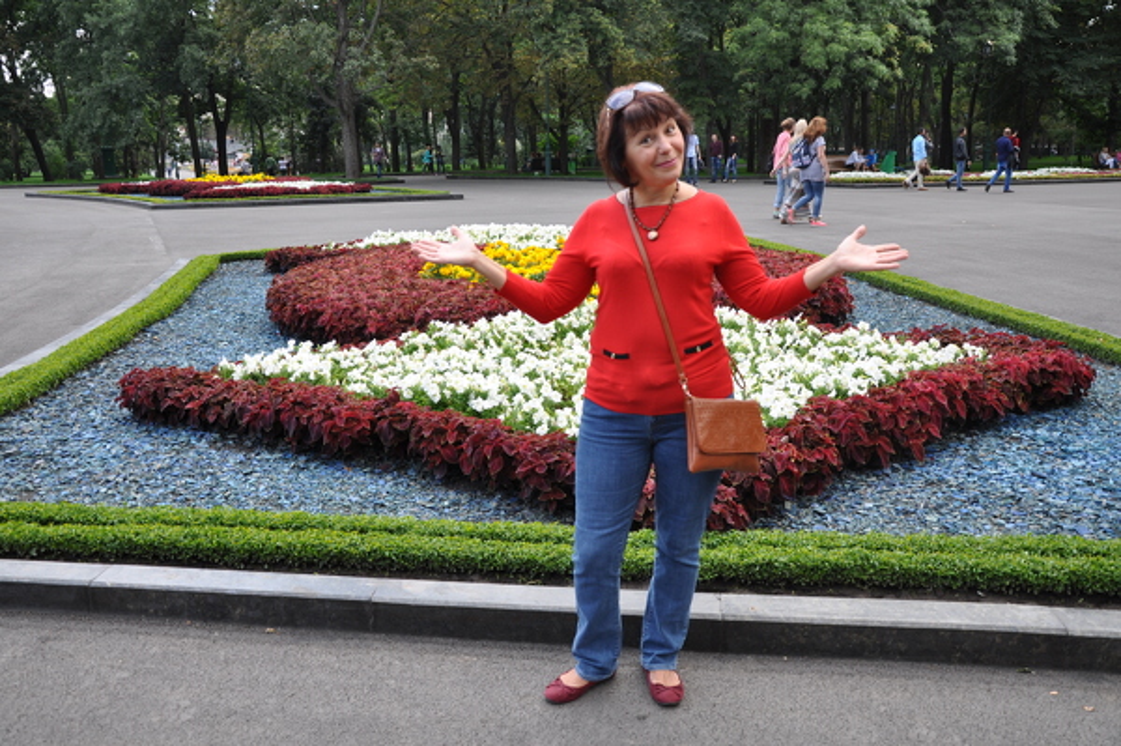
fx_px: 980
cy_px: 373
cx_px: 560
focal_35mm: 32
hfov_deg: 59.5
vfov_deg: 41.6
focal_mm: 21
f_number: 5.6
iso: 200
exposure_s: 1/125
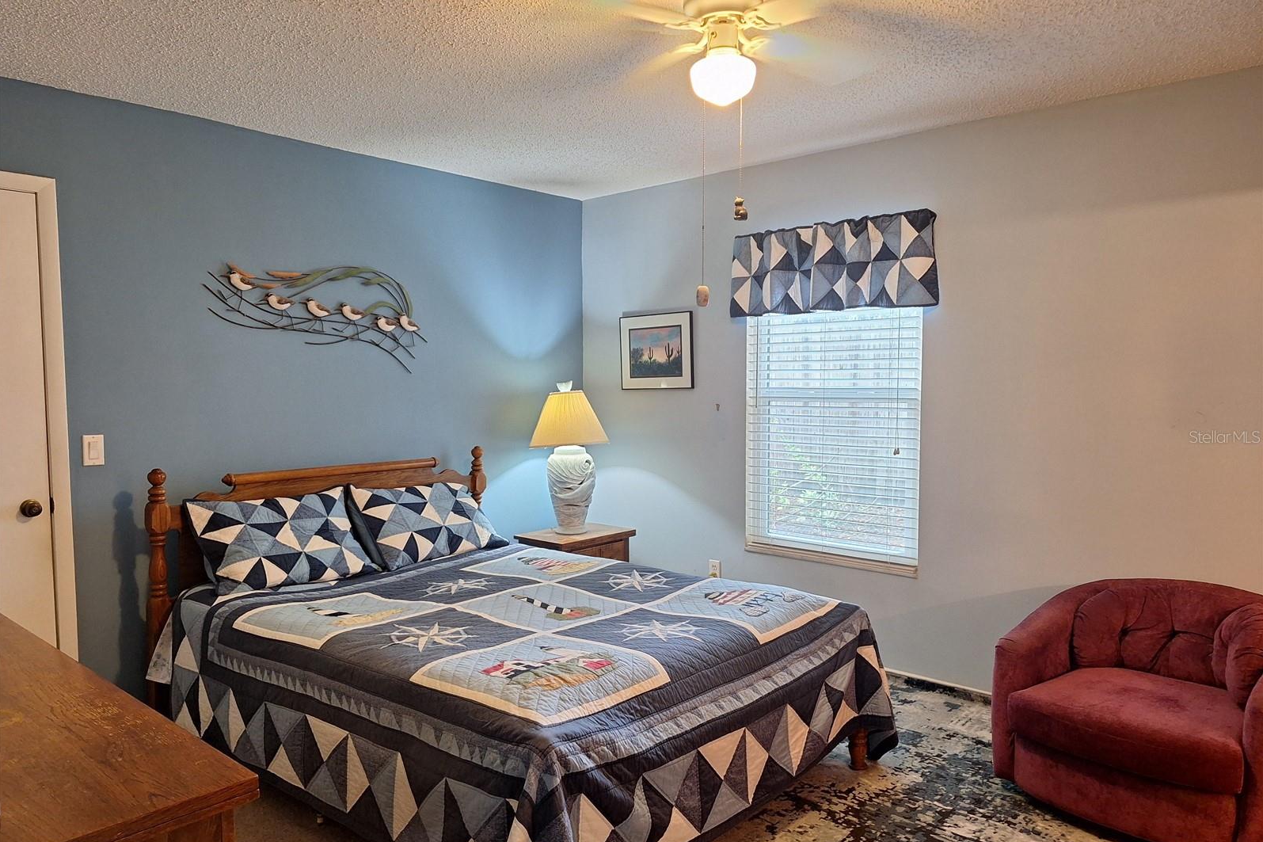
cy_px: 436
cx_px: 630
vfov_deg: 53.1
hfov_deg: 73.7
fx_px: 842
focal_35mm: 24
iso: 250
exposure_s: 1/33
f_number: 1.8
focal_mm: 5.54
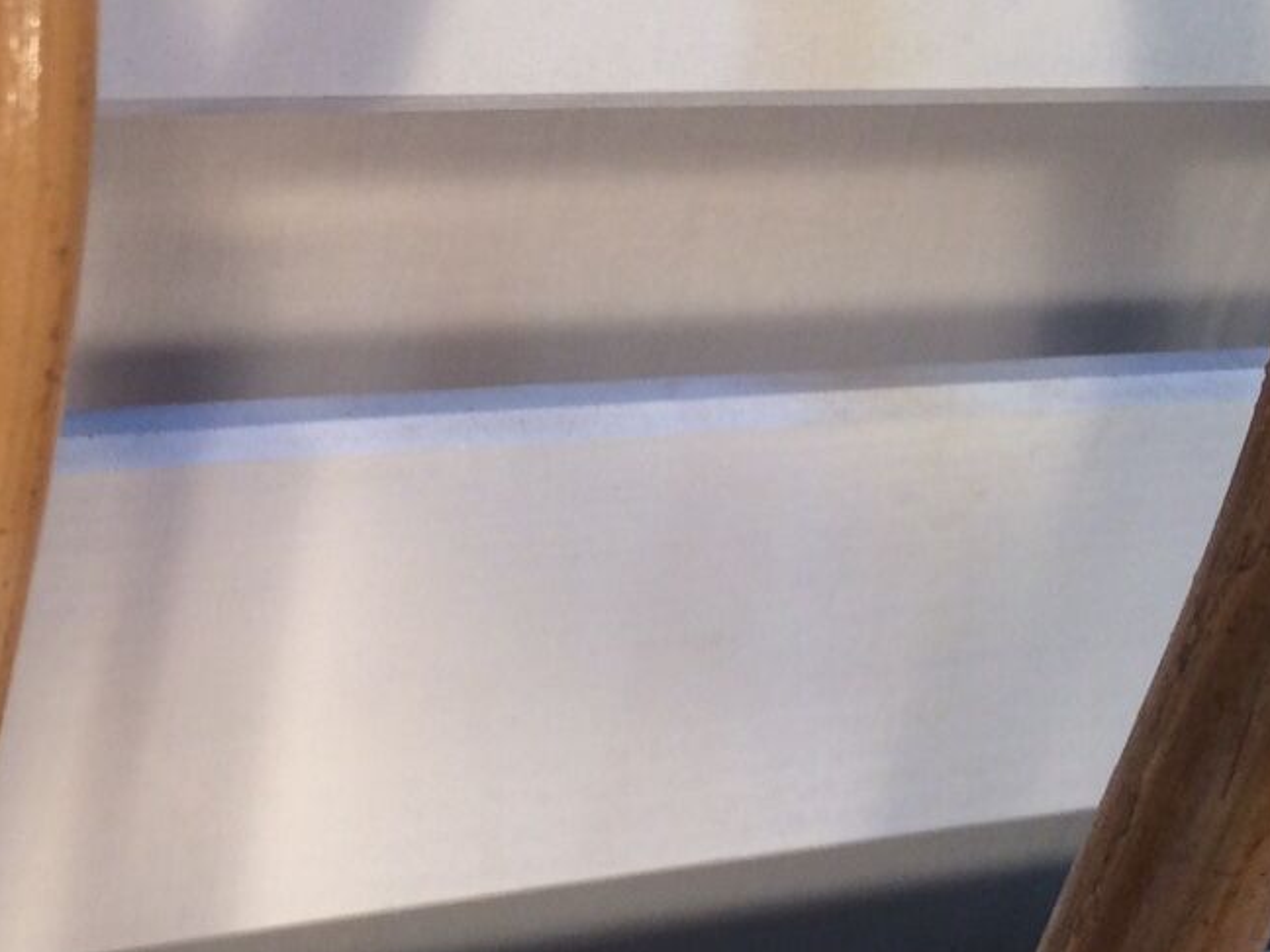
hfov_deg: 26.0
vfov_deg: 19.7
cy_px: 37
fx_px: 2678
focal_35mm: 73
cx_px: 182
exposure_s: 1/50
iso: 50
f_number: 2.2
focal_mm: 4.15
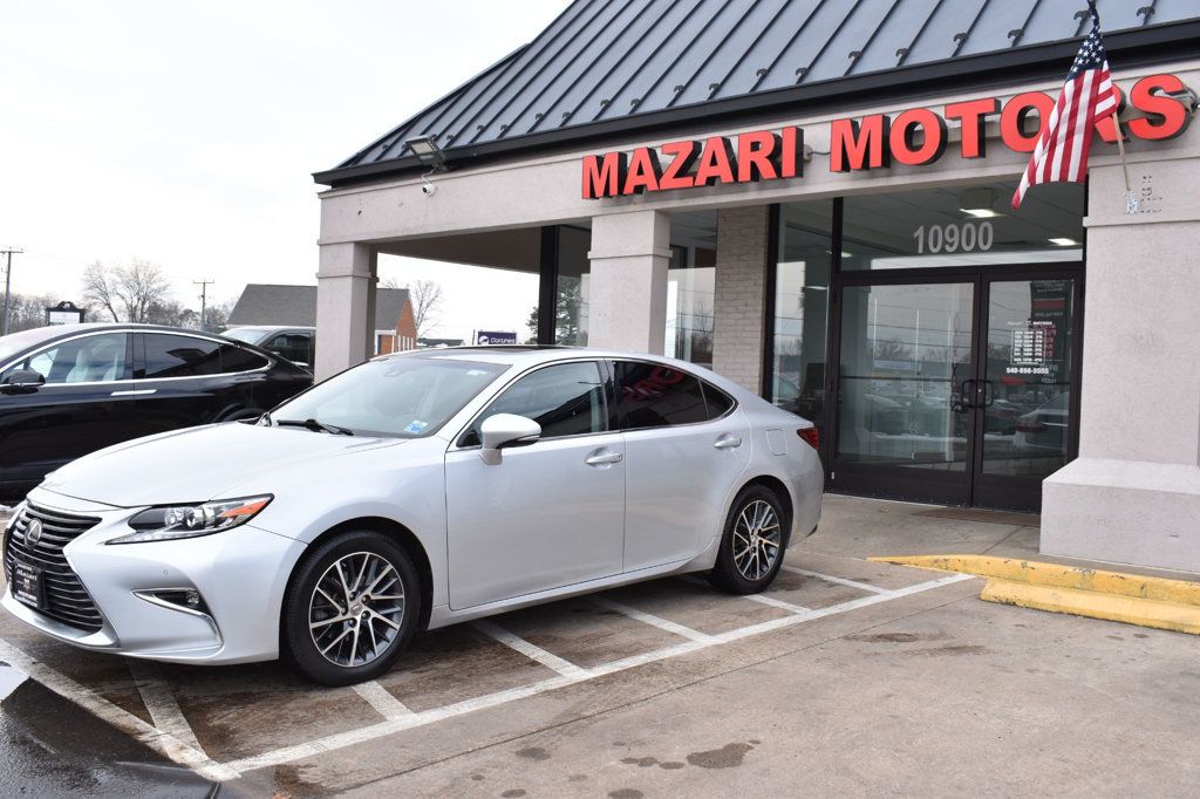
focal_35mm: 33
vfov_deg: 39.9
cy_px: 400
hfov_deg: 57.2
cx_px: 600
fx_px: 1100
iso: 220
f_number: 8
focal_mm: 22
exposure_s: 1/250
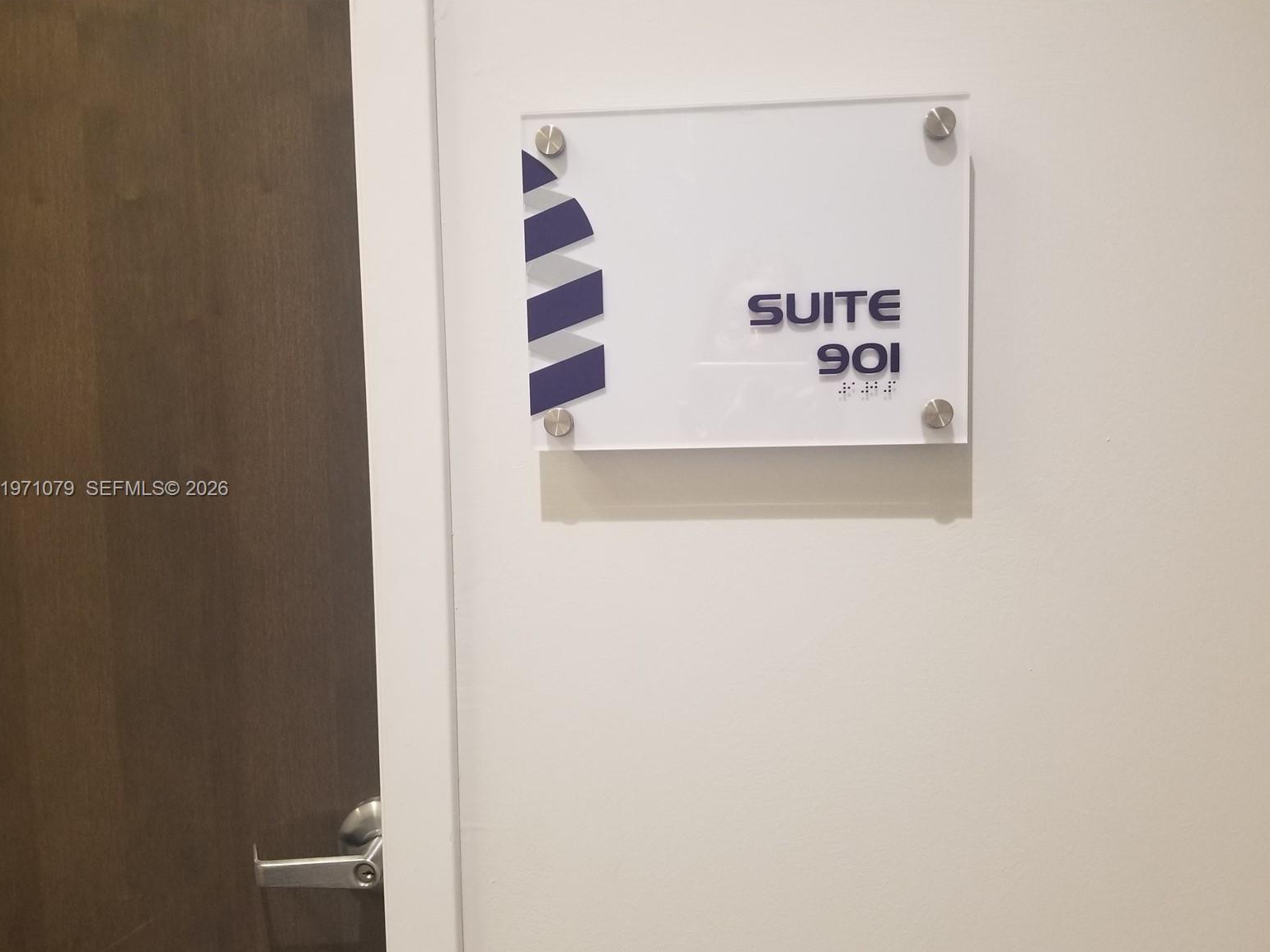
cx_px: 631
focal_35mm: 27
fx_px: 991
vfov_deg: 51.4
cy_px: 490
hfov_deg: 65.3
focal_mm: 4.25
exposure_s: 1/40
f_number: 1.7
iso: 160
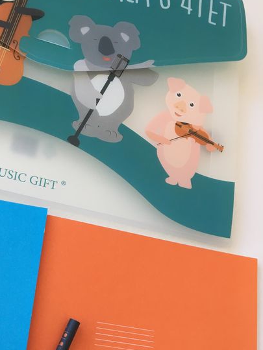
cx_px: 69
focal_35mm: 43
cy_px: 210
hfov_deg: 33.0
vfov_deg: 43.6
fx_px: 436
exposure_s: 1/33
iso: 25
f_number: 2.2
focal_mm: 4.15
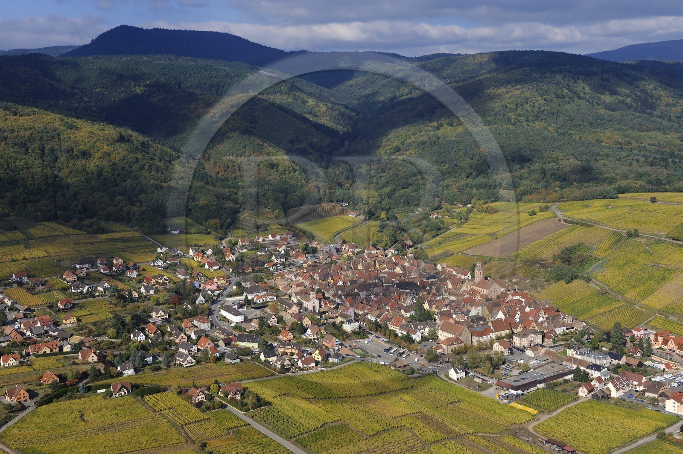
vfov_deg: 29.8
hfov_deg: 43.6
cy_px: 227
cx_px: 342
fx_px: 853
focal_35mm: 45
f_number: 8
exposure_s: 1/640
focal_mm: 45
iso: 200
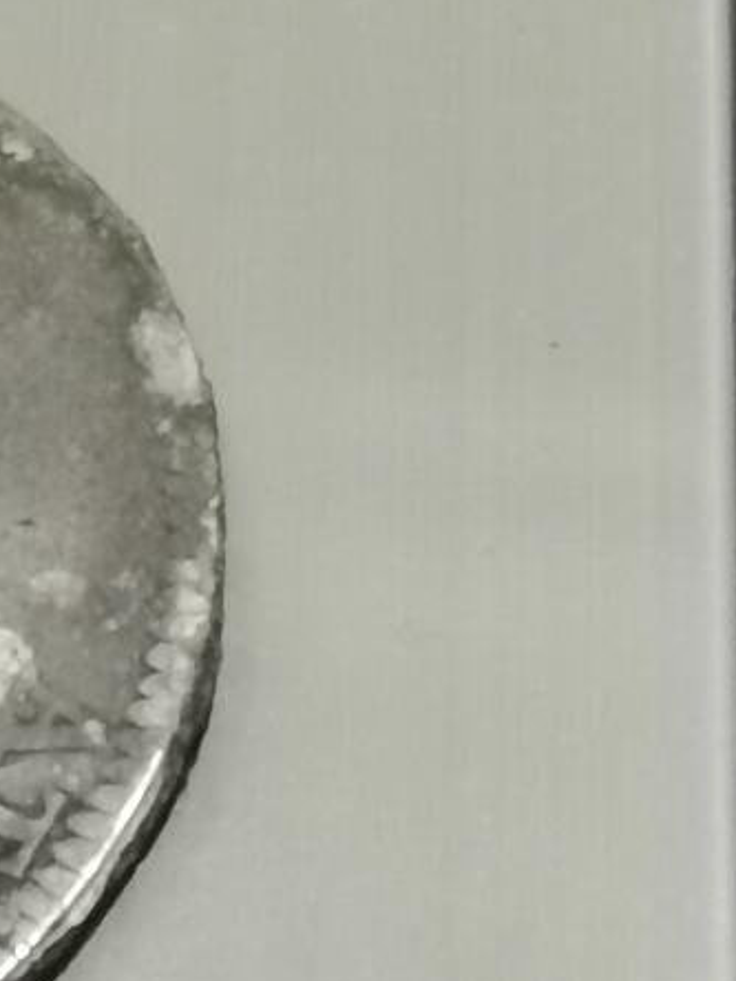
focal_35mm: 316
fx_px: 8958
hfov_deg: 4.7
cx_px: -595
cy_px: 809
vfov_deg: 6.3
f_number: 1.8
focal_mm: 5.58
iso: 200
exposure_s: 1/100
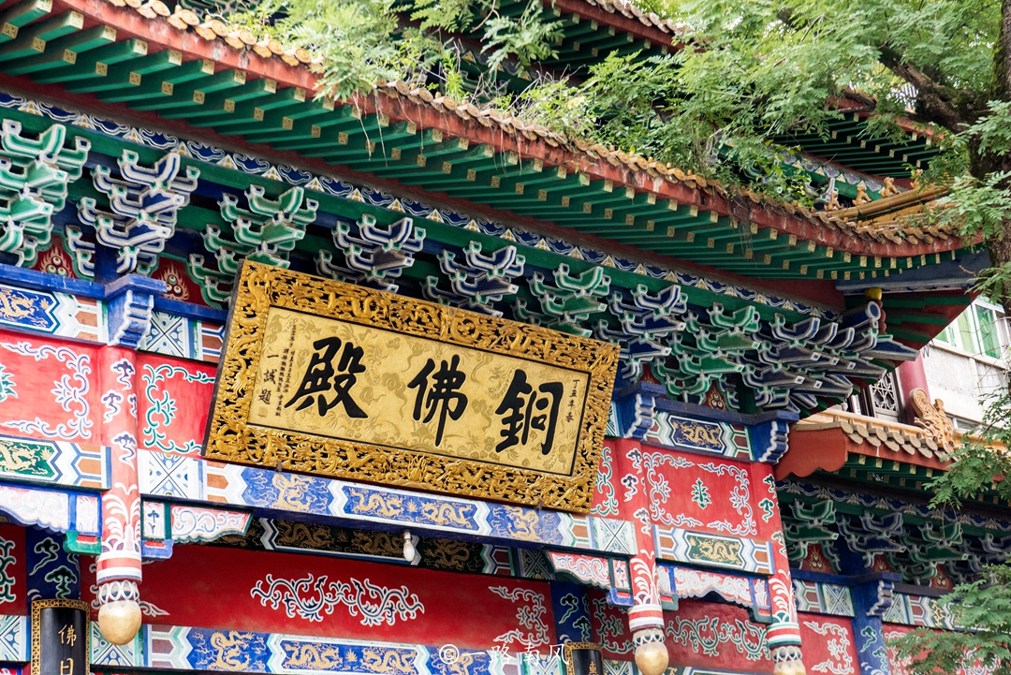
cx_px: 506
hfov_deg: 28.8
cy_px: 338
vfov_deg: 19.5
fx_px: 1967
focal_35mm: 70
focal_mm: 70
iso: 800
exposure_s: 1/100
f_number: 8
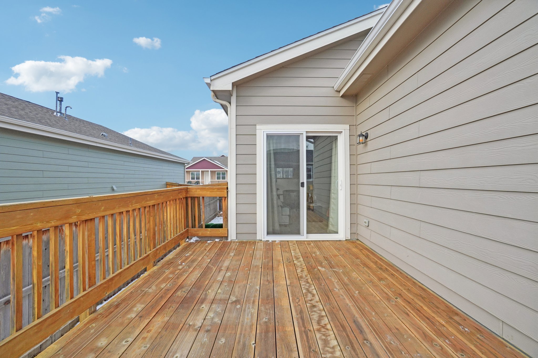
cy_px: 179
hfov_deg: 100.4
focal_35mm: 15
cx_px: 269
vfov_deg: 77.3
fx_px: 224
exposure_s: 1/320
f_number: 8
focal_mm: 10
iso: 400
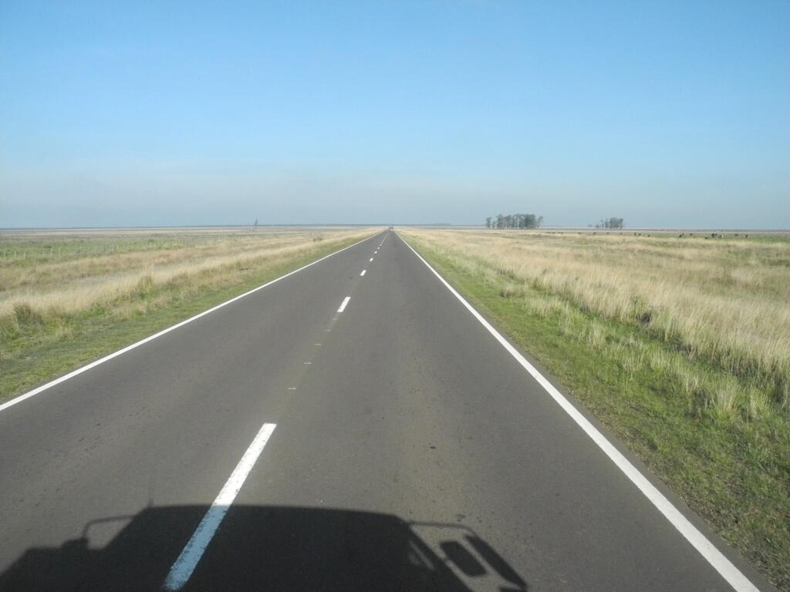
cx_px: 395
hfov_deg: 63.4
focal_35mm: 28
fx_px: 639
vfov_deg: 49.7
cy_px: 296
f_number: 6.3
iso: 800
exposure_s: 1/2000
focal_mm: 6
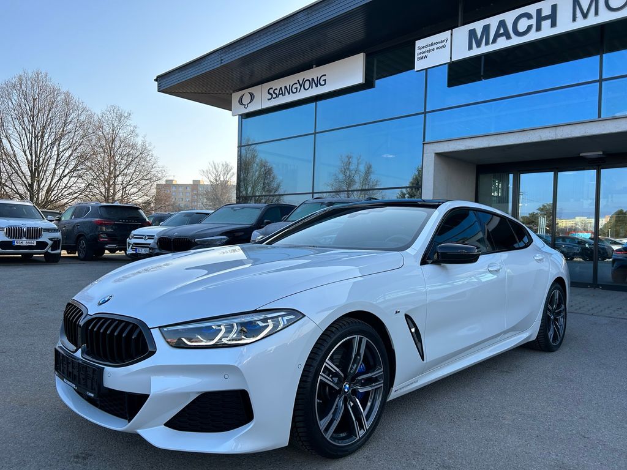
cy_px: 235
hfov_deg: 67.3
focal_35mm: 26
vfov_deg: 53.1
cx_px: 314
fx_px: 471
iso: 50
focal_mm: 5.7
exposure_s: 1/917
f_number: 1.5
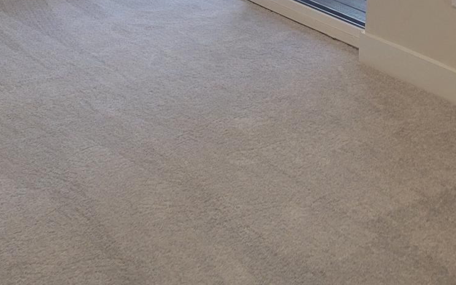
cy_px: -166
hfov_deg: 27.1
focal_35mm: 76
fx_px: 944
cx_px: 282
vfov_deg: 15.5
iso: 160
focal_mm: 5.4
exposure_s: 1/120
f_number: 1.8
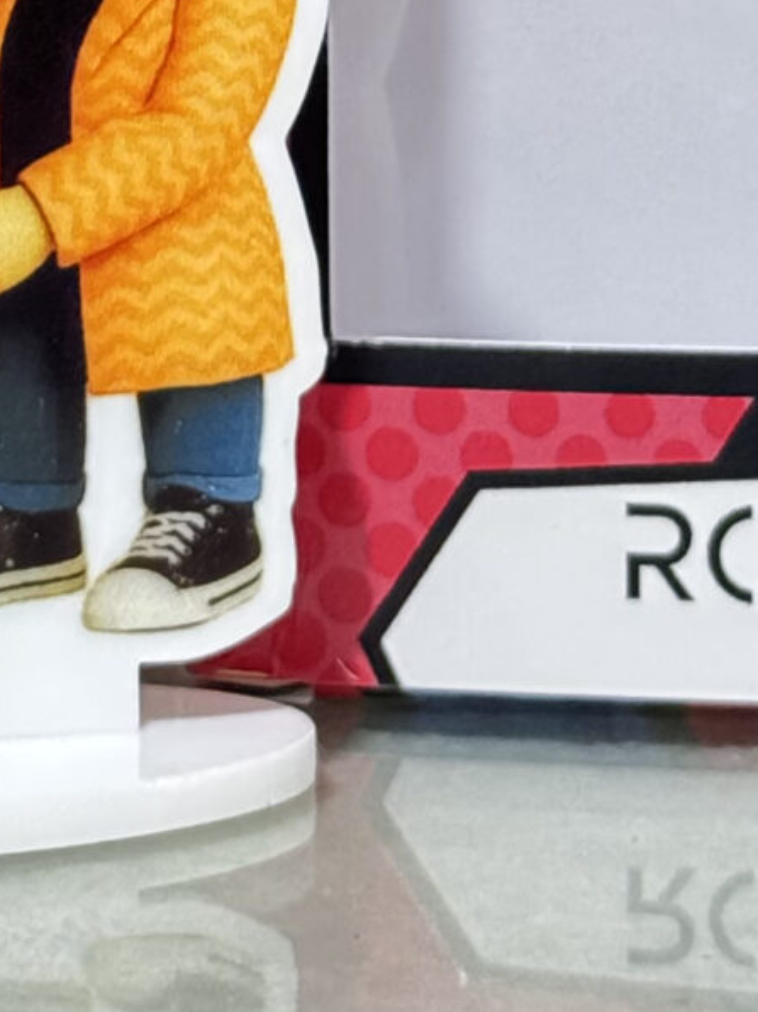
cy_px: -514
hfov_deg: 7.2
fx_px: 6021
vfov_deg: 9.3
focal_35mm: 206
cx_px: 154
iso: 800
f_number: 1.78
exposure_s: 1/22
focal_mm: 6.76
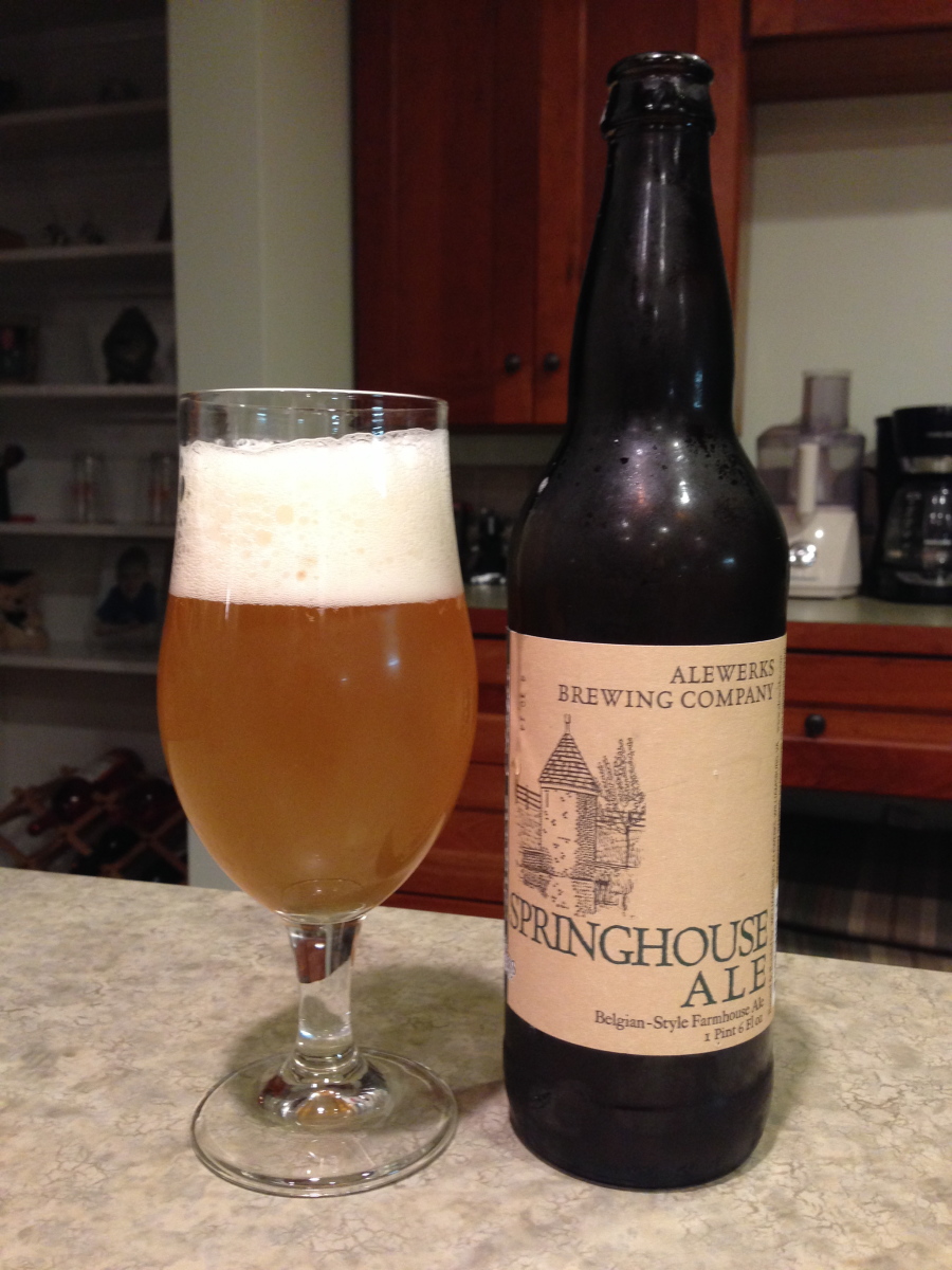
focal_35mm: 33
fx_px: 1210
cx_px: 476
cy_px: 635
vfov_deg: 55.4
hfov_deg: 42.9
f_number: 2.4
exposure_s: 1/20
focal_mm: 4.12
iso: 200
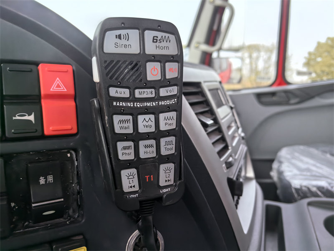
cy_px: 126
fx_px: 261
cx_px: 167
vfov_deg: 51.4
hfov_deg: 65.3
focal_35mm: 27
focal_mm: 5.75
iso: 50
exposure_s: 1/1002
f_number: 2
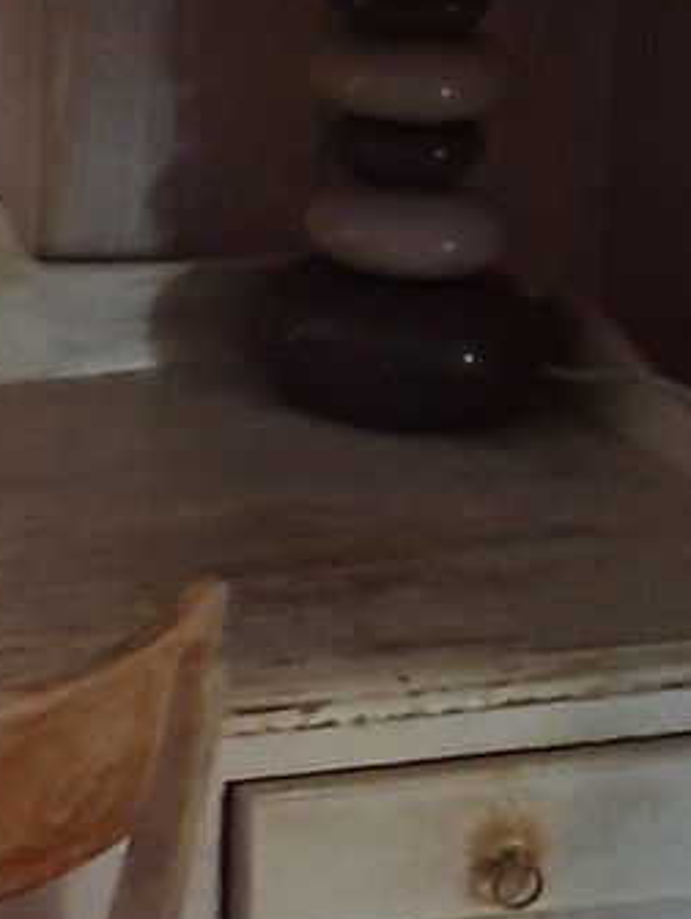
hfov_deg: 8.7
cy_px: 106
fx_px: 4224
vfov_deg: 12.3
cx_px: -787
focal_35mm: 159
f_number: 2
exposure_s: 1/25
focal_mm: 4.6
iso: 320
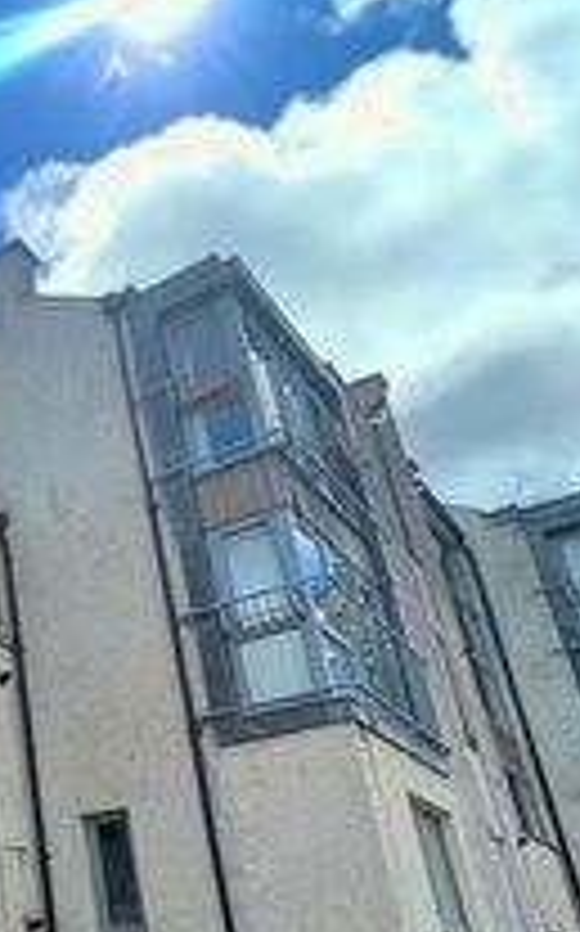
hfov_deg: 27.5
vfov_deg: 53.9
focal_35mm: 35
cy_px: 646
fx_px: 887
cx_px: -243
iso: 32
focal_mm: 1.57
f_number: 1.8
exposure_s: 1/1553
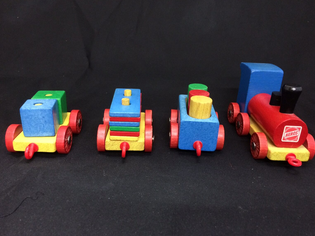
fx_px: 282
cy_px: 114
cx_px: 159
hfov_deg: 58.4
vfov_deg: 45.4
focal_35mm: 31
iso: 320
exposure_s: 1/20
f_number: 2.2
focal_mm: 4.15
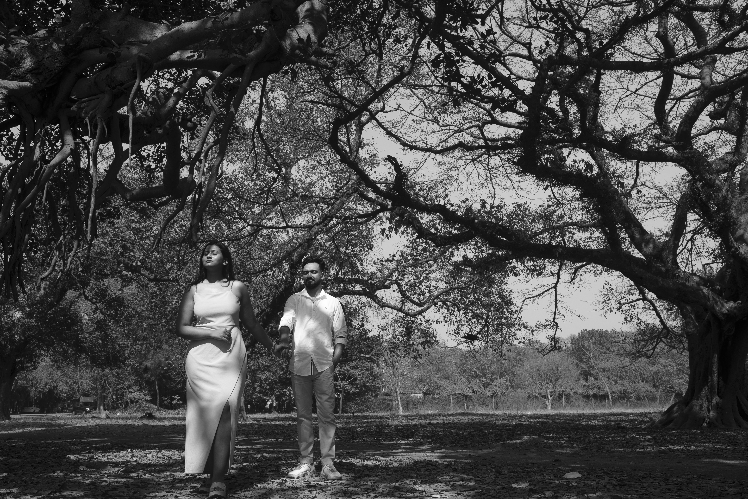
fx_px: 727
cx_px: 374
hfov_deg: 54.4
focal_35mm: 35
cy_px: 250
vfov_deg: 37.9
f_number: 5.6
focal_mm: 35
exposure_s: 1/400
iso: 100
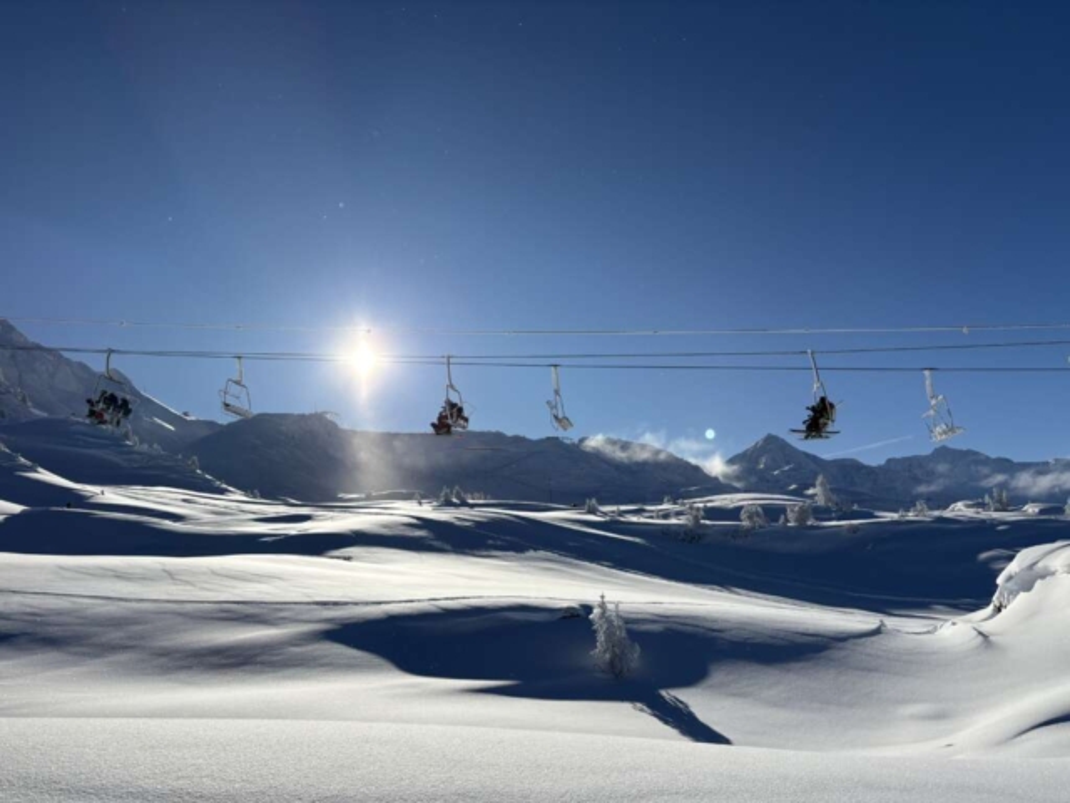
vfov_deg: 53.1
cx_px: 535
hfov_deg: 67.3
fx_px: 804
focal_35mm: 26
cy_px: 402
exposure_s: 1/10101
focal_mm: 5.96
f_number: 1.6
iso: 32
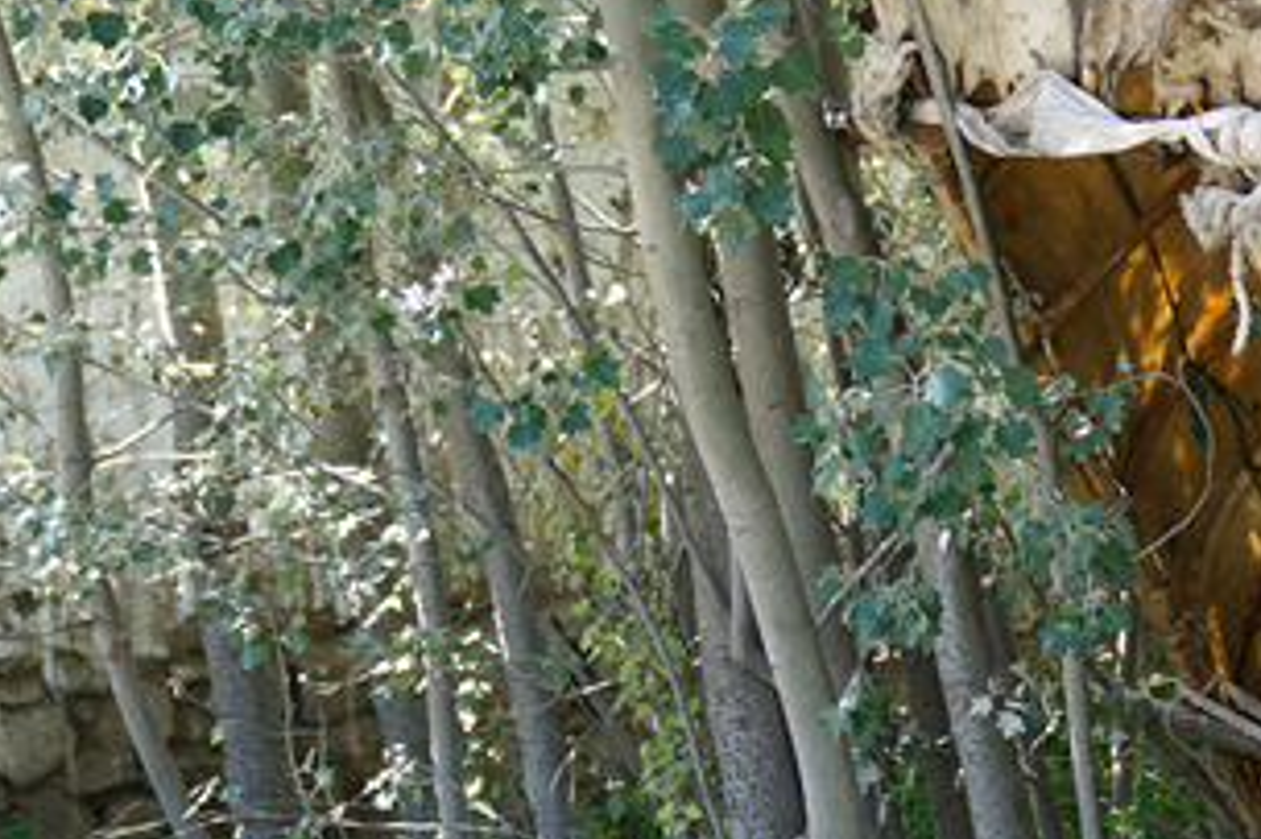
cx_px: 1691
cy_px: 531
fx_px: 3256
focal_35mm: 93
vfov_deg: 14.7
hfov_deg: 19.9
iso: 100
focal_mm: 33
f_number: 2.8
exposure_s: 1/160
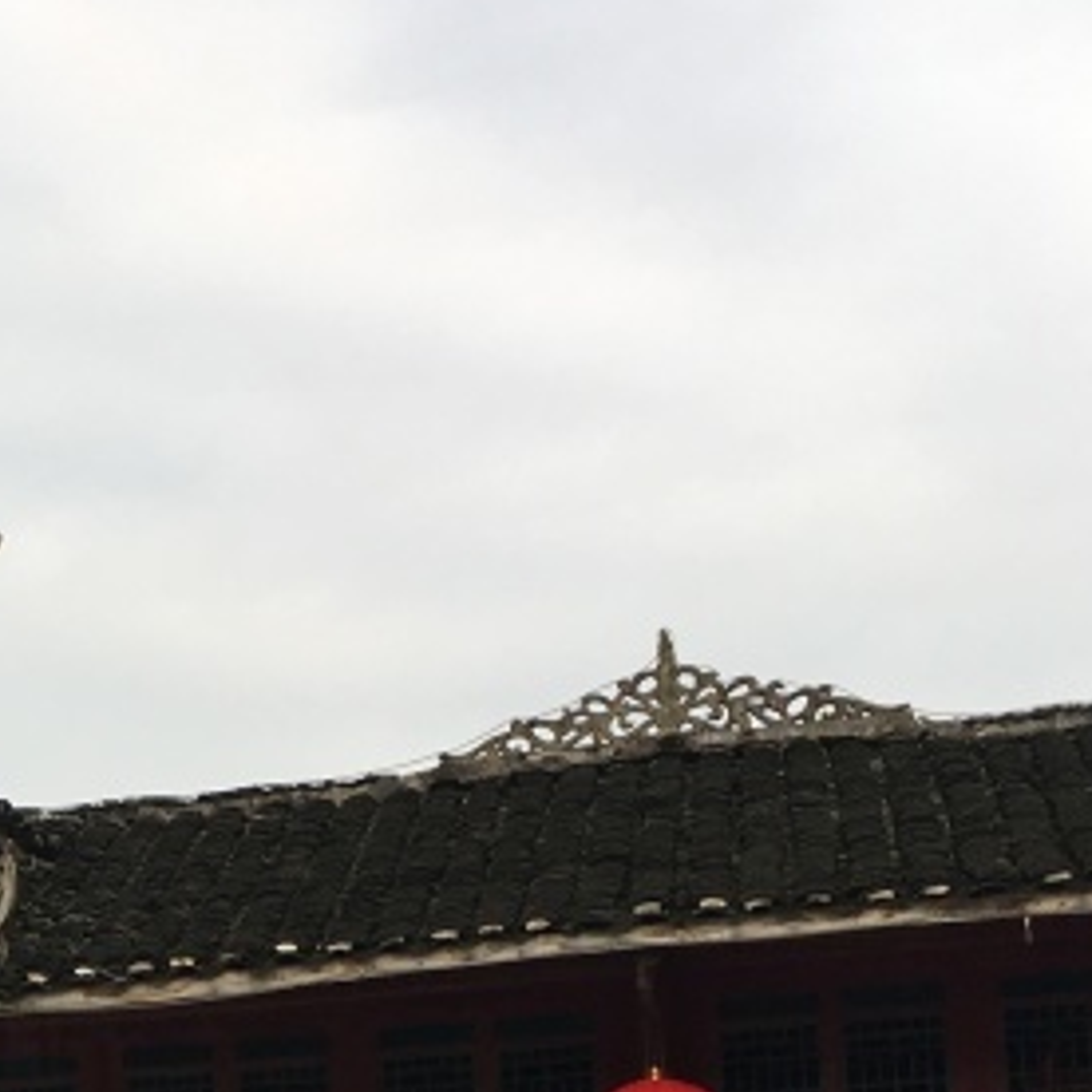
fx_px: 3391
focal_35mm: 95
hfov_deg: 17.4
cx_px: -226
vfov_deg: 17.6
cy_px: 1246
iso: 25
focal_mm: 4.15
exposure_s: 1/460
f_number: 2.2
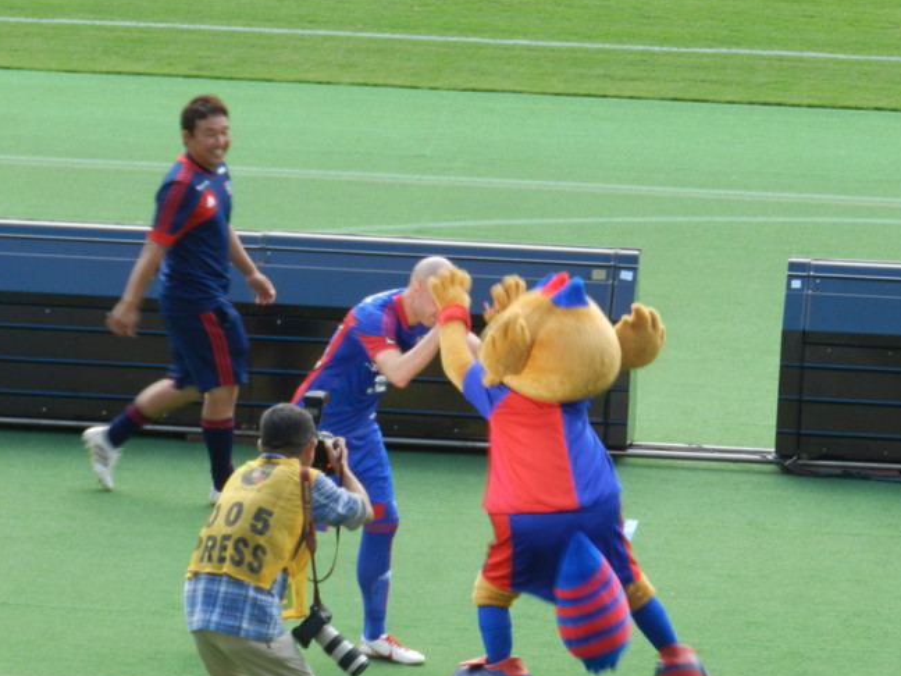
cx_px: 410
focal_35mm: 295
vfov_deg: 5.0
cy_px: 398
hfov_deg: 6.7
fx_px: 7678
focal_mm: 42.4
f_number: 5.1
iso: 180
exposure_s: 1/50
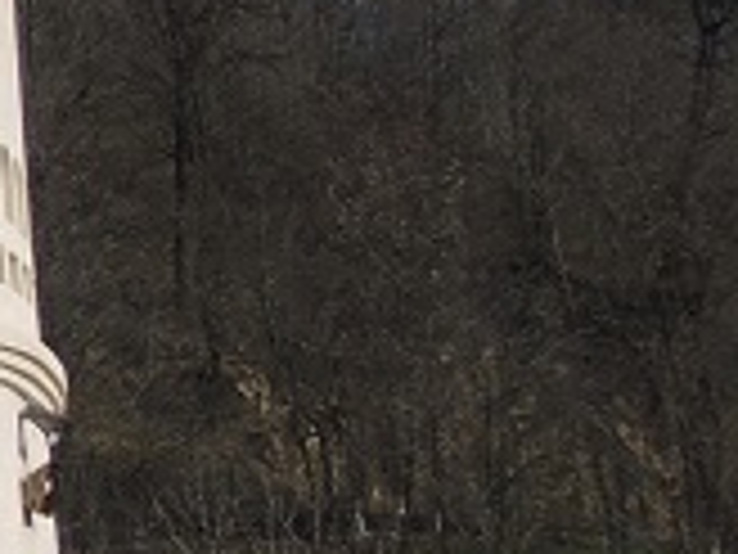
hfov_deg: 7.3
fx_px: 4669
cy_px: -270
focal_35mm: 219
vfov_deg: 6.7
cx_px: -1953
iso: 80
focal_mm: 6.5
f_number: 3.2
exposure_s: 1/1250
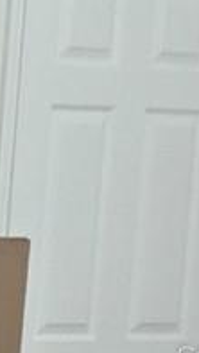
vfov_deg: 10.5
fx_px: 1911
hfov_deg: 4.3
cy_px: 358
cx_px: -1088
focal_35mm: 204
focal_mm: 5.4
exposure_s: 1/15
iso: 125
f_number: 1.8
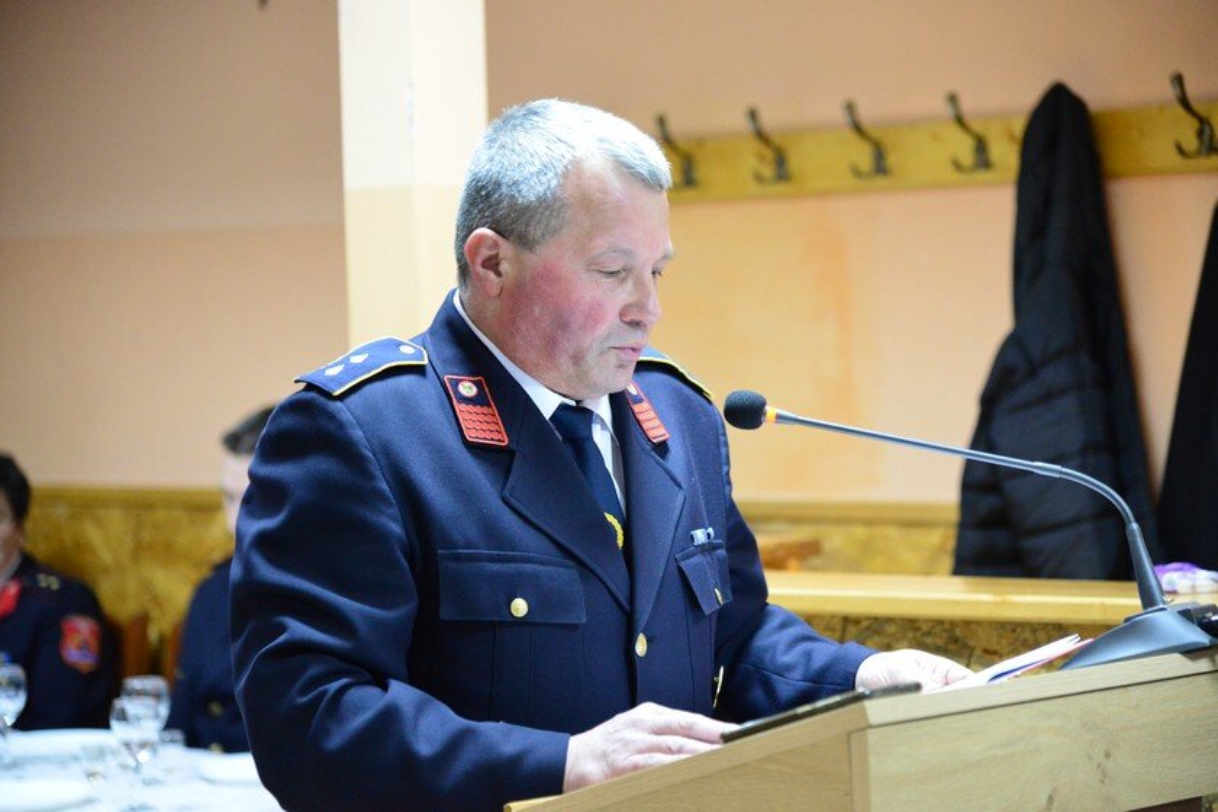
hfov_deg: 19.5
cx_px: 609
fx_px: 3552
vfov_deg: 13.0
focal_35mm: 105
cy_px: 406
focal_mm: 105
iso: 6400
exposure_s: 1/60
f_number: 4
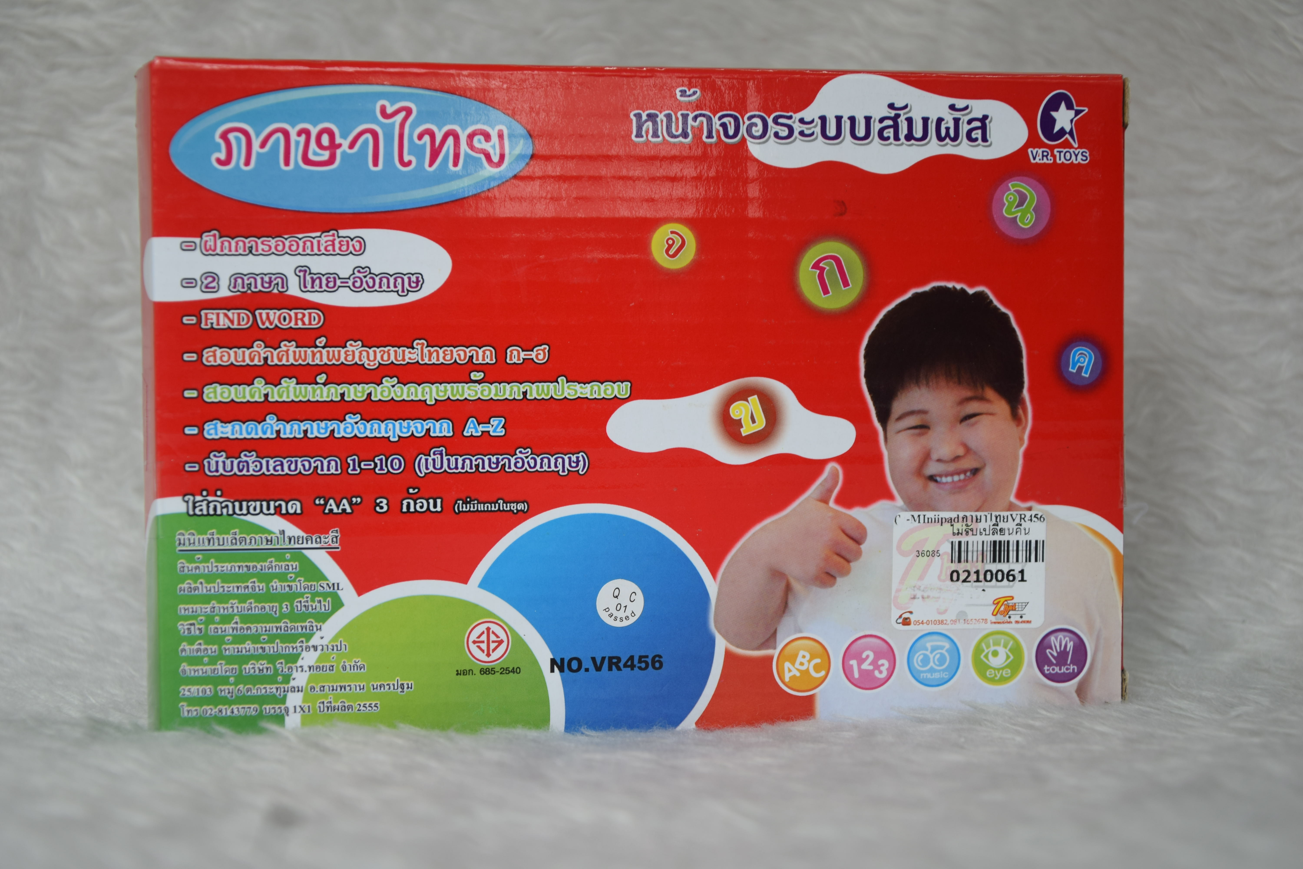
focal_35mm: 63
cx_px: 652
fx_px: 2280
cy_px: 434
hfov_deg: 31.9
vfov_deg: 21.6
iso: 100
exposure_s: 1/50
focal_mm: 42
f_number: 4.8
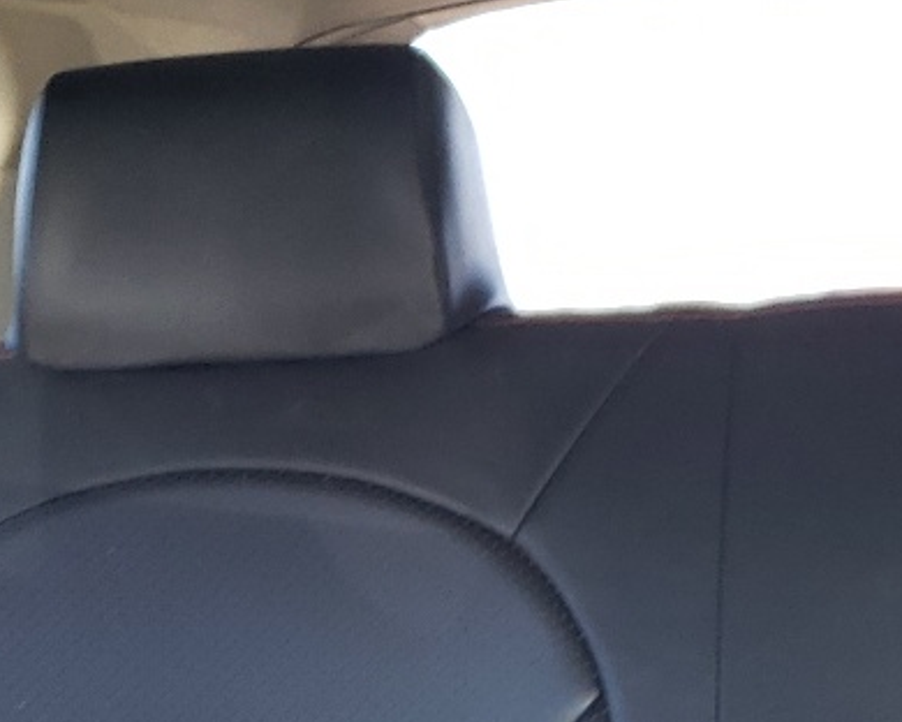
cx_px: 641
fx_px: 2776
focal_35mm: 104
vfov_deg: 14.4
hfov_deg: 18.4
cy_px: 812
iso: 87
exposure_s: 1/60.2
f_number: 1.5
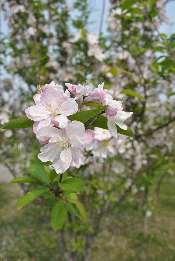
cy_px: 130
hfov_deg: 48.1
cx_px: 88
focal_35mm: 27
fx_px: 196
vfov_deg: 67.3
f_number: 5.6
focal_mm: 18
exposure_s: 1/1000
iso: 200
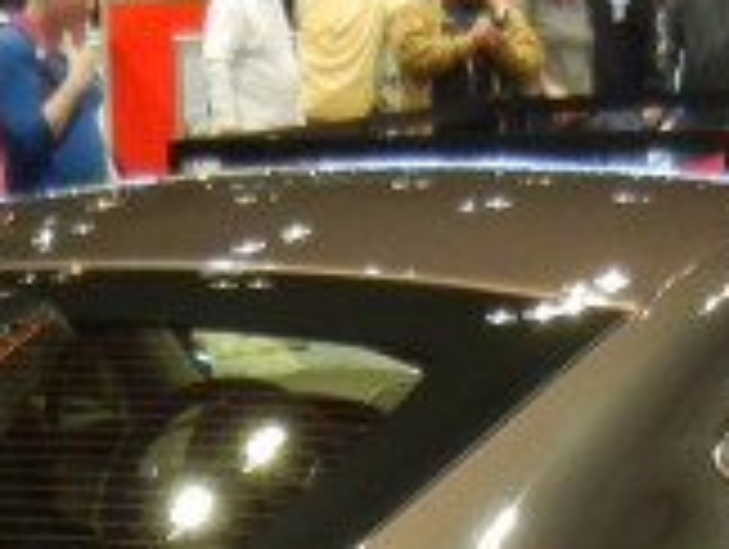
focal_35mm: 148
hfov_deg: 13.2
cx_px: 72
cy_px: 968
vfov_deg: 9.6
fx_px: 3121
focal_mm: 5.4
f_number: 3.5
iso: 267
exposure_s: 1/30
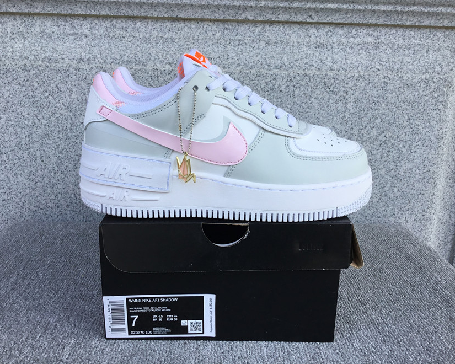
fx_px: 444
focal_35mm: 33
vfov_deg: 44.5
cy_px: 179
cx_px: 225
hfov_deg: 54.2
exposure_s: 1/269
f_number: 2.4
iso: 25
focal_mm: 3.3
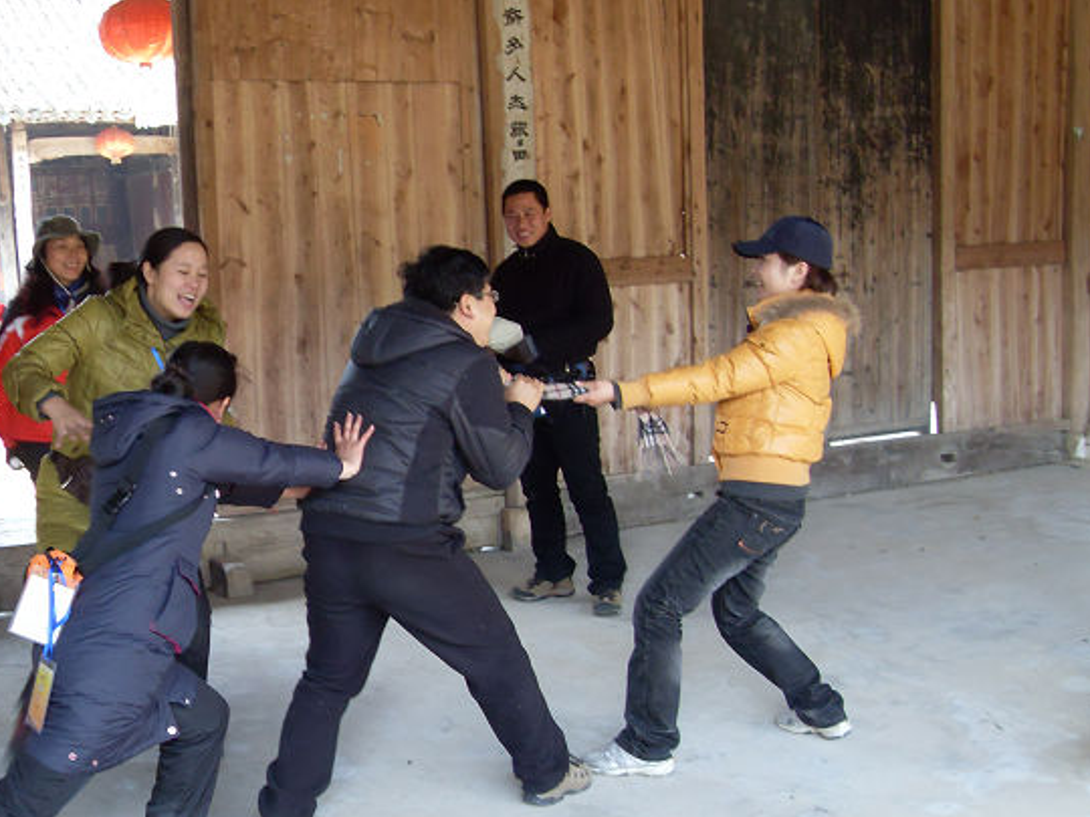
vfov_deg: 30.2
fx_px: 1511
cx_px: 436
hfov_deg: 39.5
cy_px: 479
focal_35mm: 48
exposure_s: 1/45
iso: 160
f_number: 2.8
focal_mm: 6.3
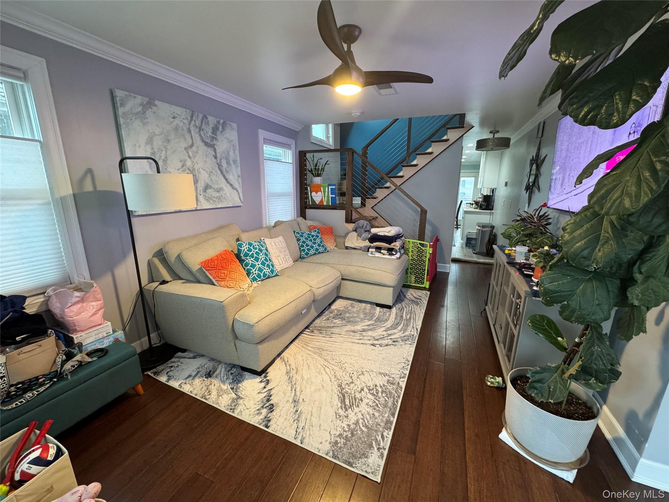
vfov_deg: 85.7
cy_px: 251
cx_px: 334
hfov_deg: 102.1
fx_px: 271
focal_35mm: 14
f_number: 2.2
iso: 320
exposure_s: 1/60
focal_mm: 2.22
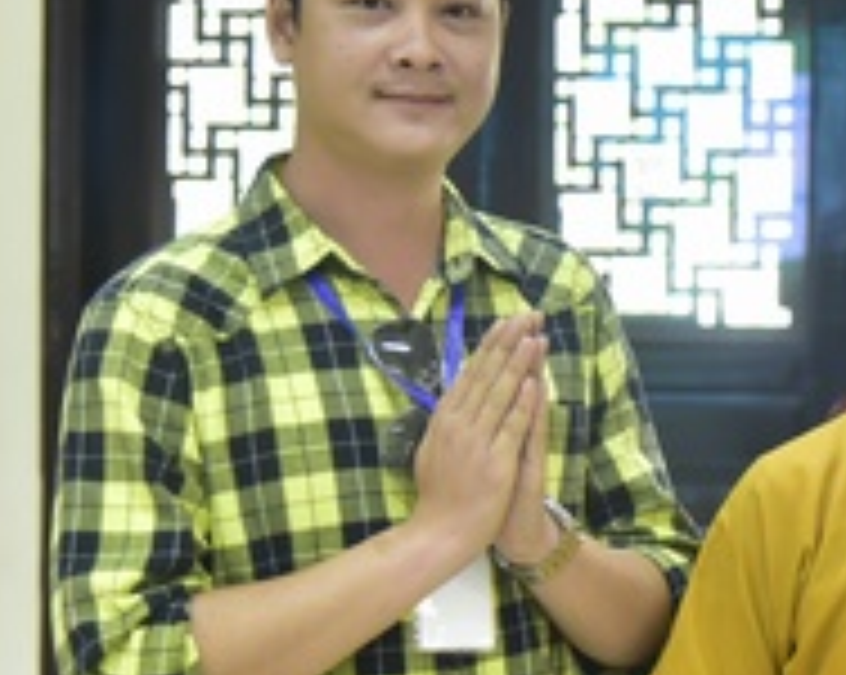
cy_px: 392
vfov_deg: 9.9
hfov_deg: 12.0
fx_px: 3902
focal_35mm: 156
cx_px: 1152
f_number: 4
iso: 2000
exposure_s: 1/60
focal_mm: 48
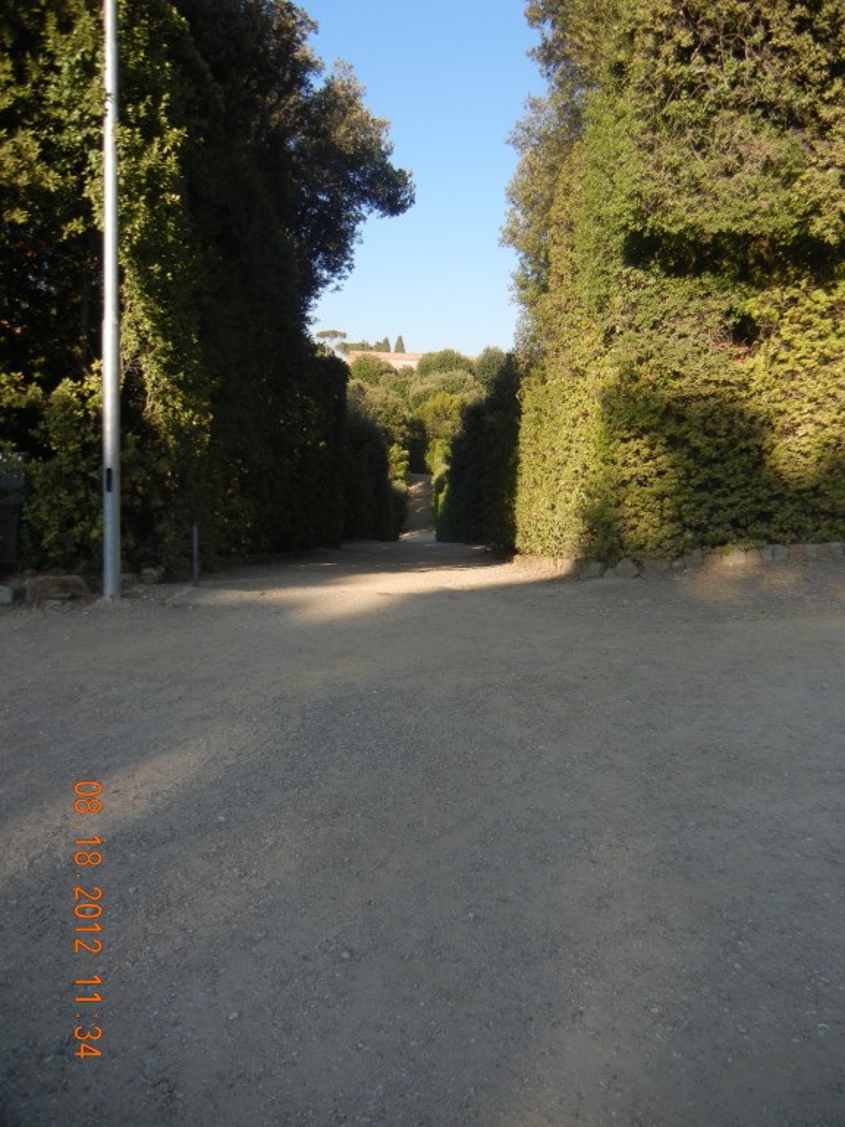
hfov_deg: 46.8
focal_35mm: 30
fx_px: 976
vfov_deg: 60.0
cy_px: 564
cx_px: 422
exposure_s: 1/710
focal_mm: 5.4
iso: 160
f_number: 3.5
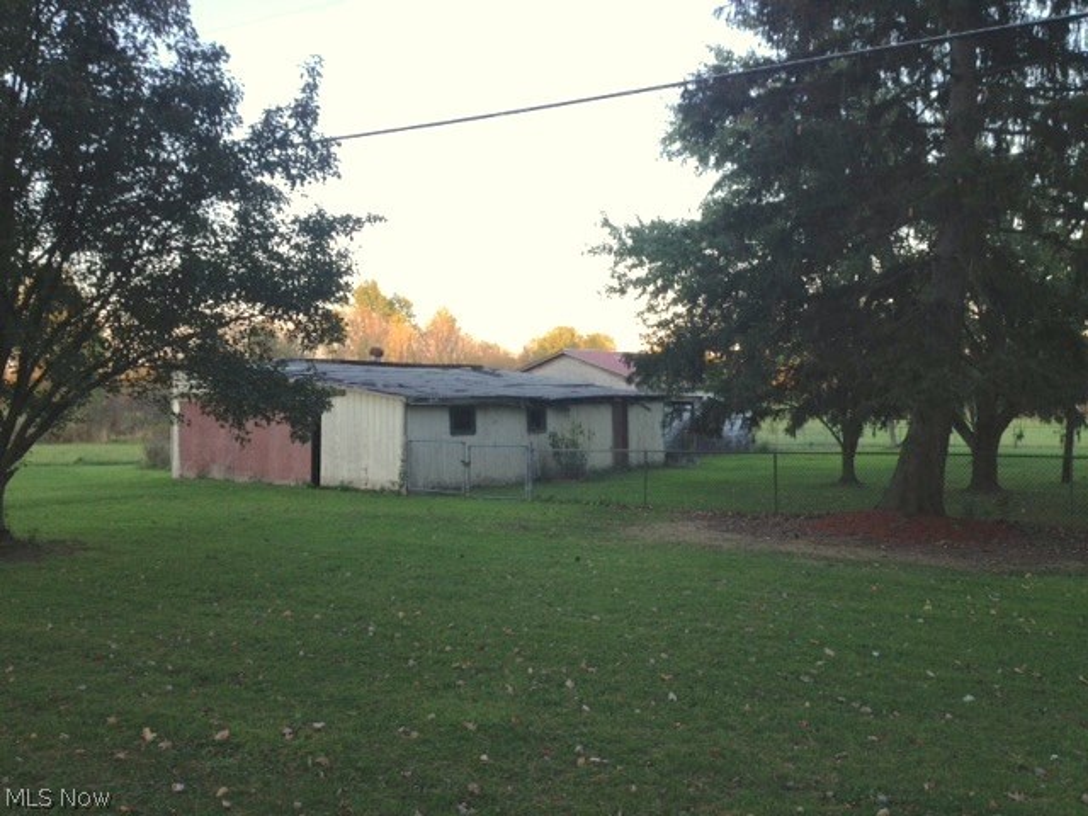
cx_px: 544
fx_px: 1100
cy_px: 408
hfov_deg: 52.6
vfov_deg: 40.7
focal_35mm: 35
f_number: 2.4
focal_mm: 4.28
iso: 50
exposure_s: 1/137
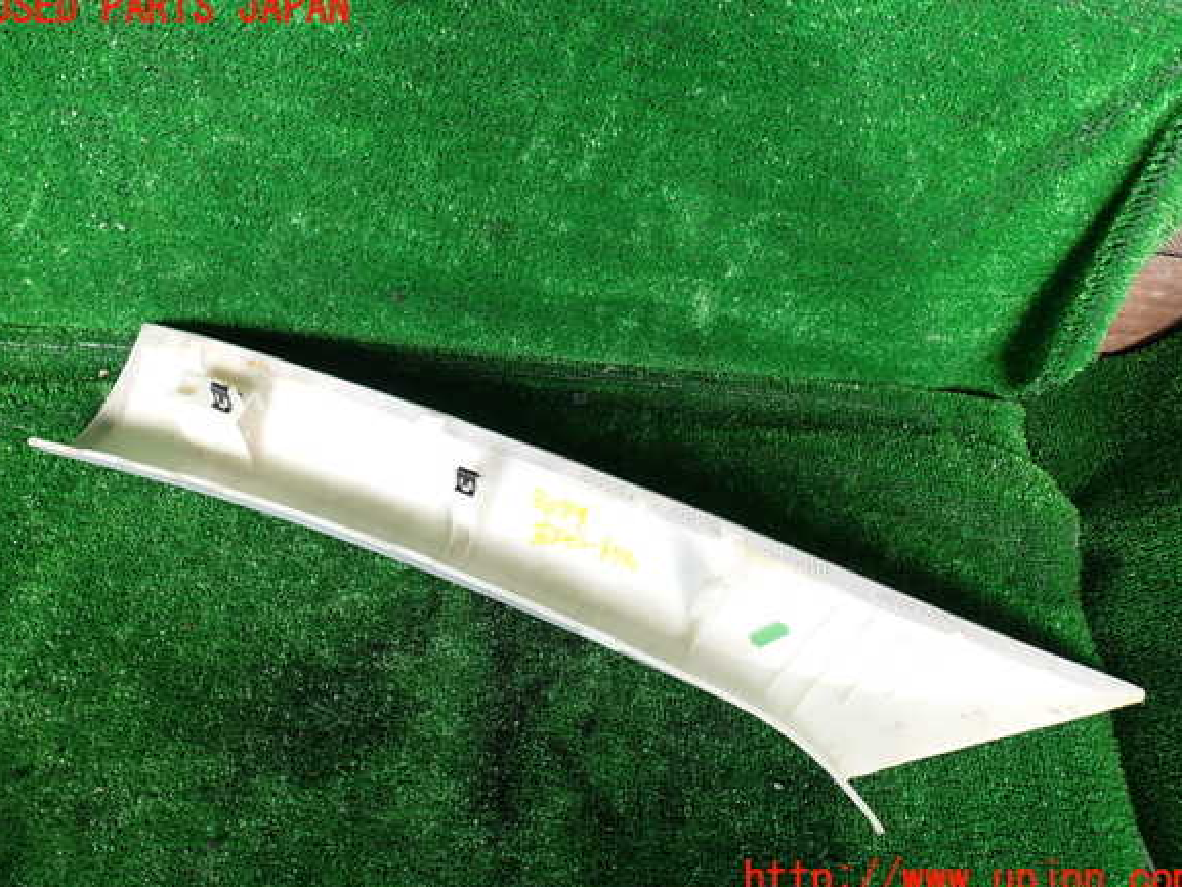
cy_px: 445
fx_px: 888
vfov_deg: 53.1
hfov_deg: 67.3
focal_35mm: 26
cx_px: 592
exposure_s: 1/80
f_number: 2.8
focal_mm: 4.5
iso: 100
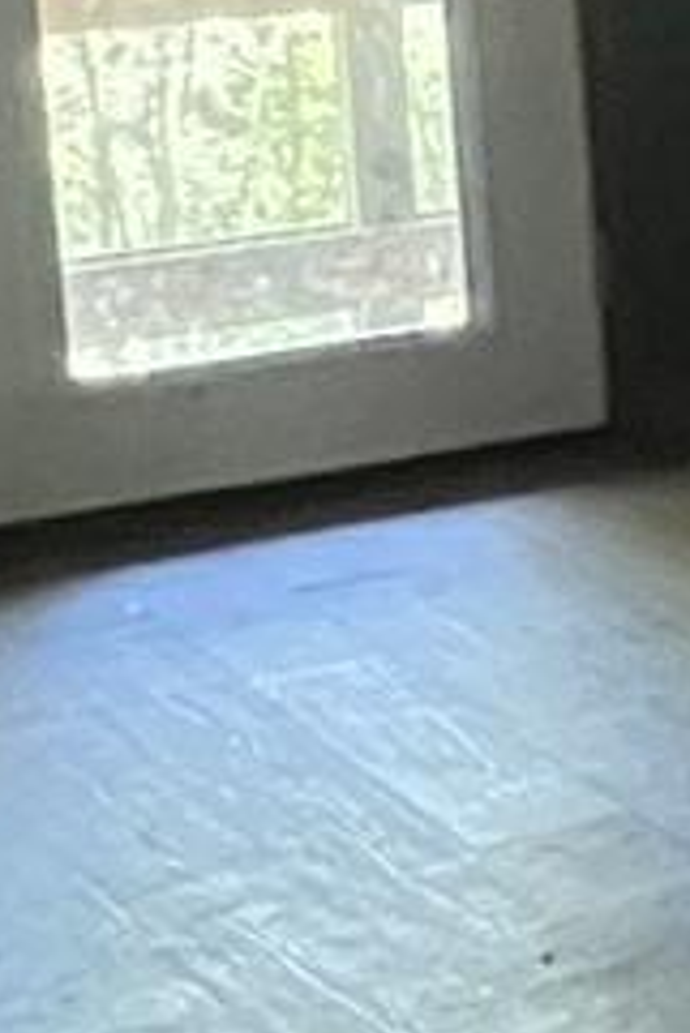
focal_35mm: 115
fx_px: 3301
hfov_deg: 7.2
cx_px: 3030
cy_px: -129
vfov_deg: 17.2
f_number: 1.8
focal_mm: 1.57
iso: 1250
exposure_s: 1/38
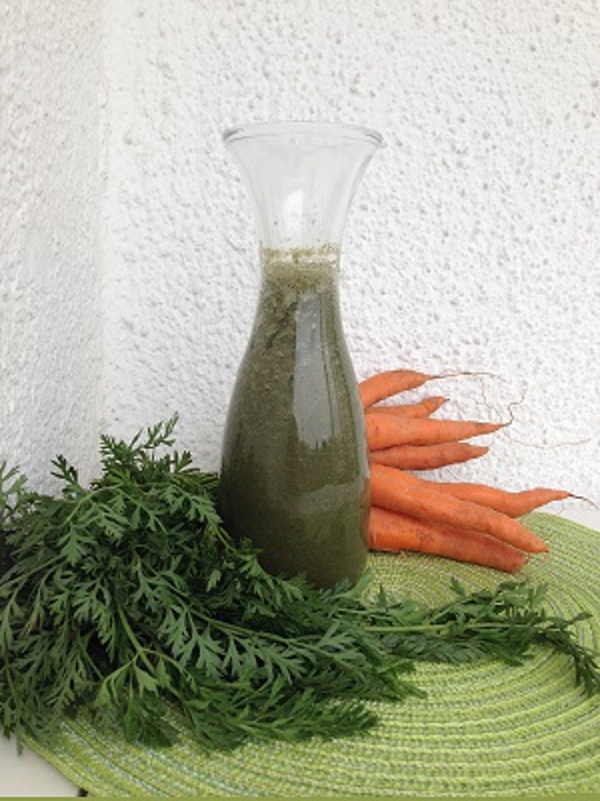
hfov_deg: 42.9
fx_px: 763
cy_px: 400
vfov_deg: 55.4
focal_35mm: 33
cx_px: 300
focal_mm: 4.12
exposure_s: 1/357
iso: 50
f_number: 2.4
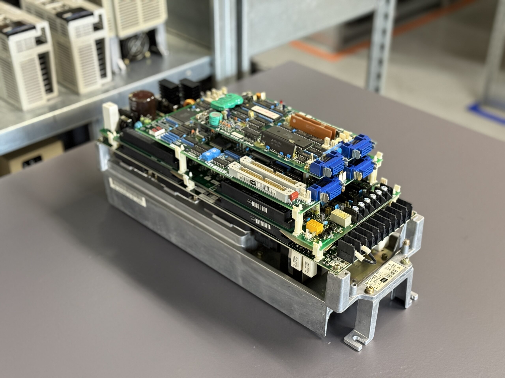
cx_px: 252
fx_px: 700
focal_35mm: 48
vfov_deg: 30.3
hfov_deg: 39.7
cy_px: 189
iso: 250
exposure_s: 1/33
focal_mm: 6.76
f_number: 1.78
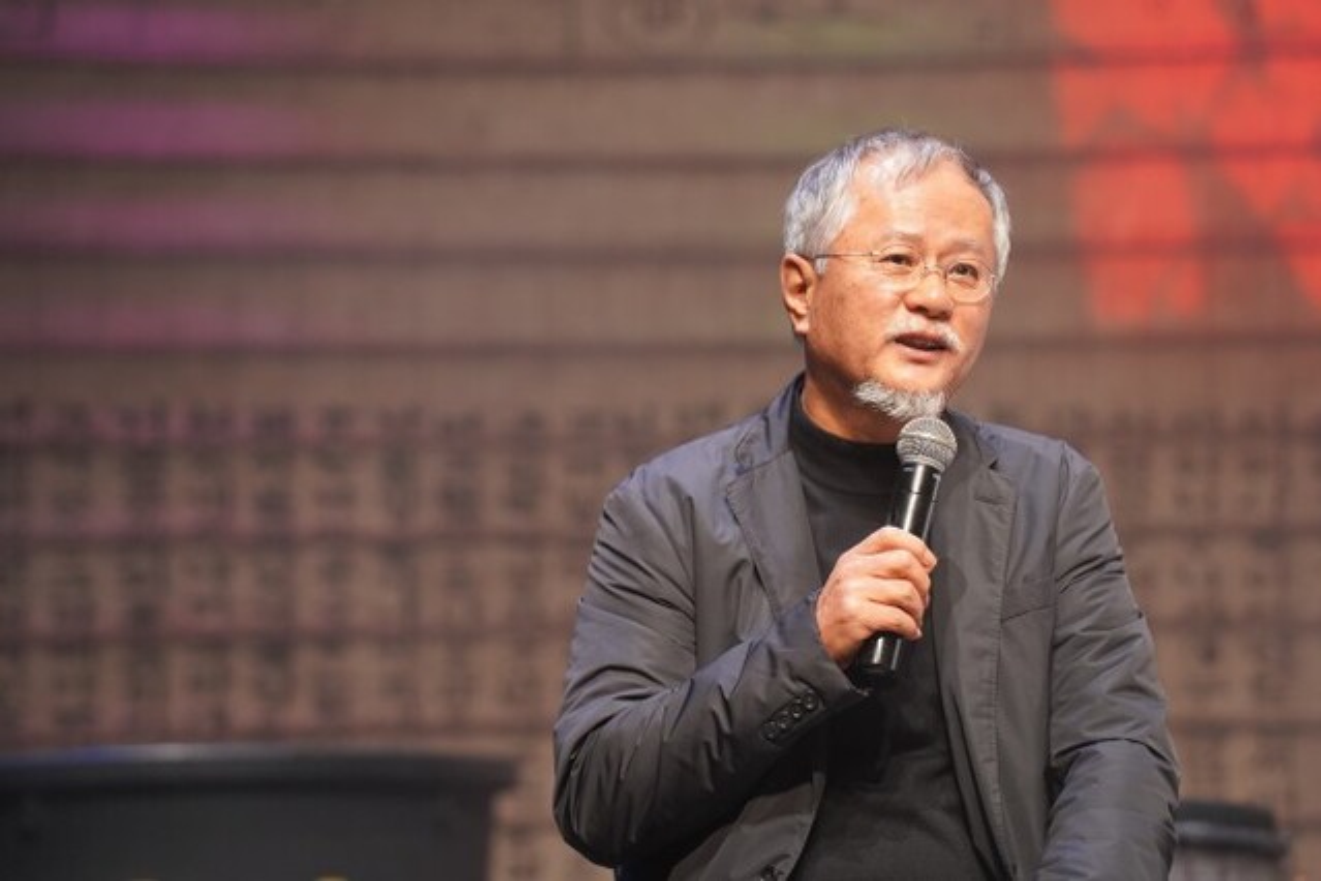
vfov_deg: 7.6
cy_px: 440
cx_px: 660
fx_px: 6604
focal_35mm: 180
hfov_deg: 11.4
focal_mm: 180
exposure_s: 1/200
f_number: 4
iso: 4000
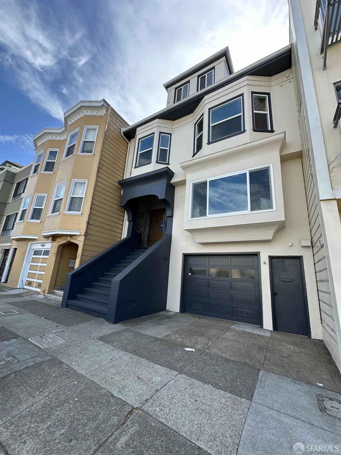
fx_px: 184
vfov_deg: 102.1
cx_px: 170
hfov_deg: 85.7
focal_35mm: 14
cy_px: 228
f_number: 2.2
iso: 40
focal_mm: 2.22
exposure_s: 1/548
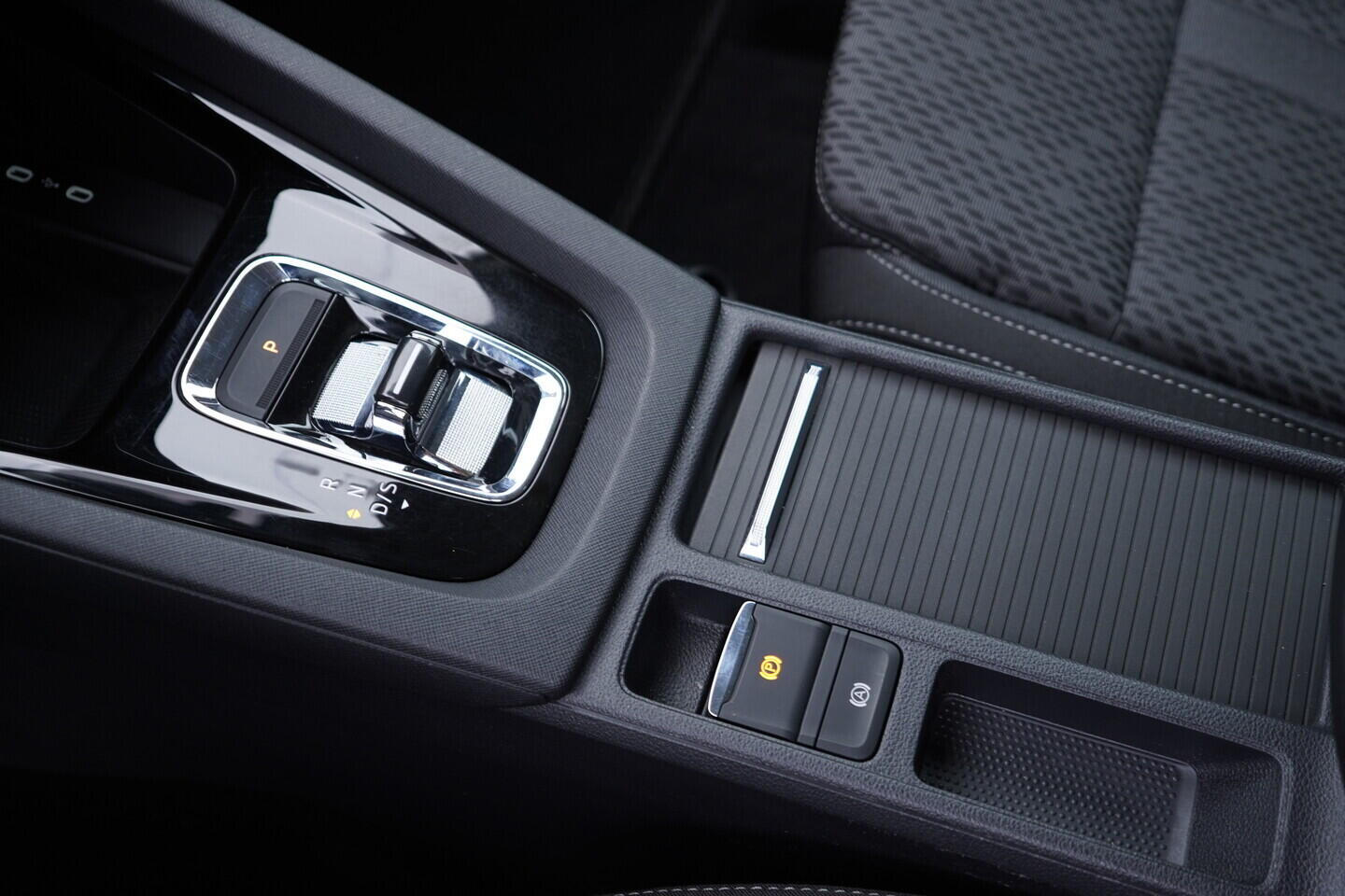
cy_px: 448
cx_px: 672
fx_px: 1345
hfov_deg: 53.1
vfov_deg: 36.9
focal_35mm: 36
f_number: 2.8
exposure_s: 1/40
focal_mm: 24
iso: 200
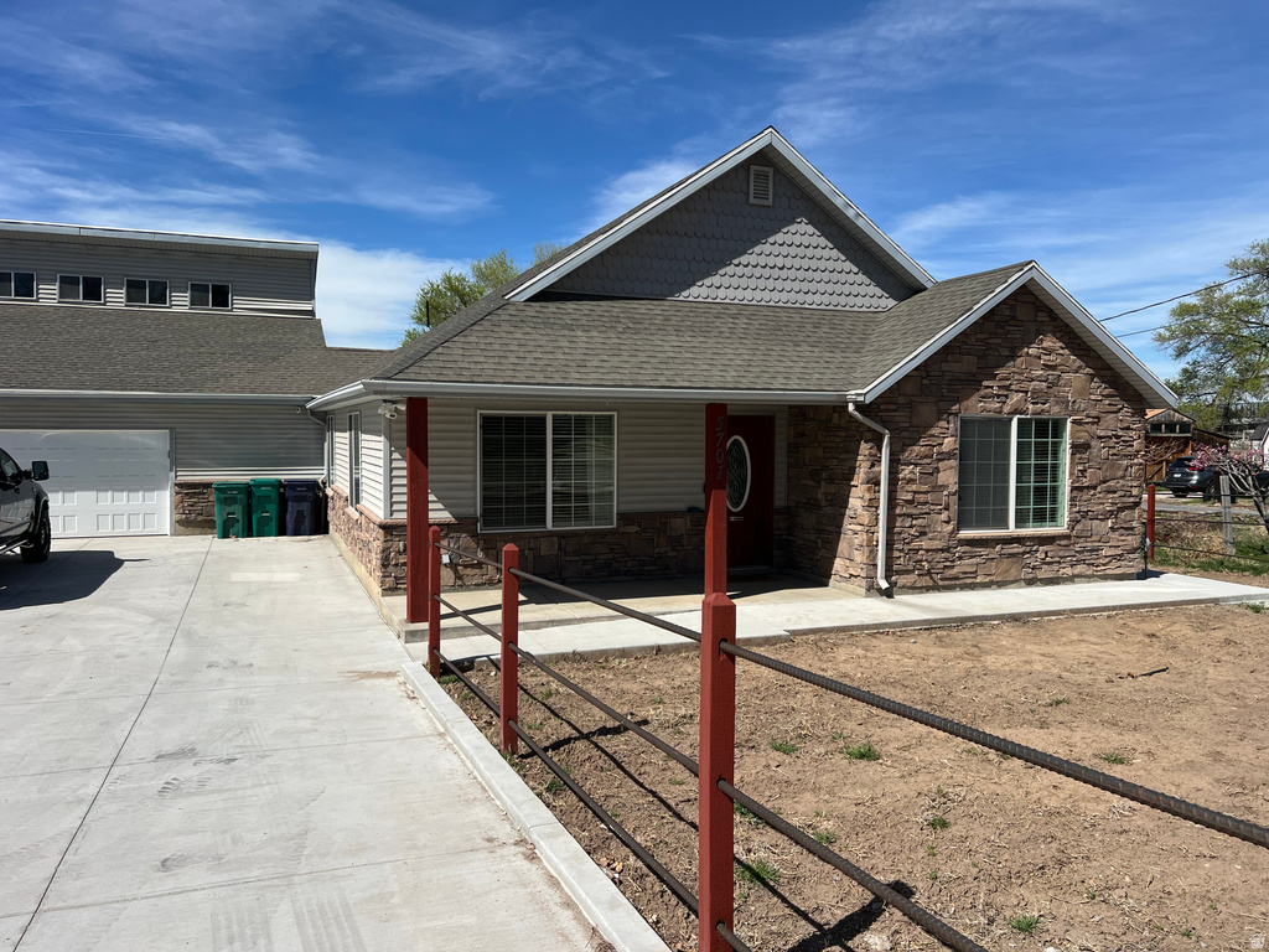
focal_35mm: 26
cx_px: 634
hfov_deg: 67.3
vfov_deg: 53.1
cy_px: 476
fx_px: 953
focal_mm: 5.7
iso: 50
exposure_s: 1/6579
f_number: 1.5
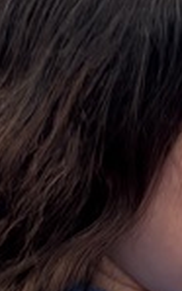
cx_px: 638
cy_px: 711
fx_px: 1501
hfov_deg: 6.1
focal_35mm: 189
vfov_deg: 9.7
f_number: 1.6
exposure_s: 1/96
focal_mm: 5.96
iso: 125
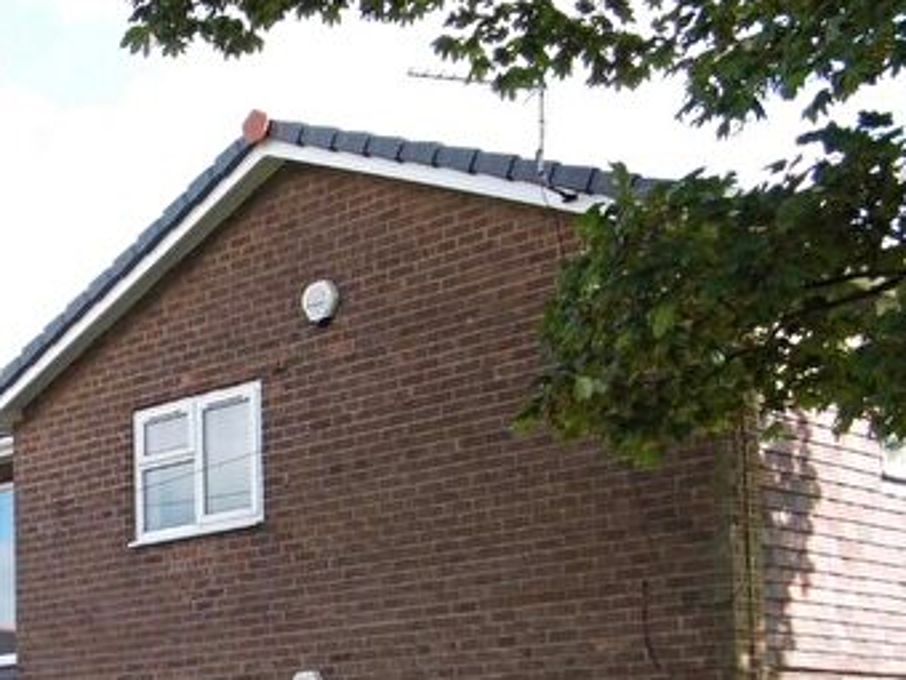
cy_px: 681
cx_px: -16
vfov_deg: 20.3
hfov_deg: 26.2
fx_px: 1832
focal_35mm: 70
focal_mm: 6.1
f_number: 3.3
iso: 100
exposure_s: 1/320
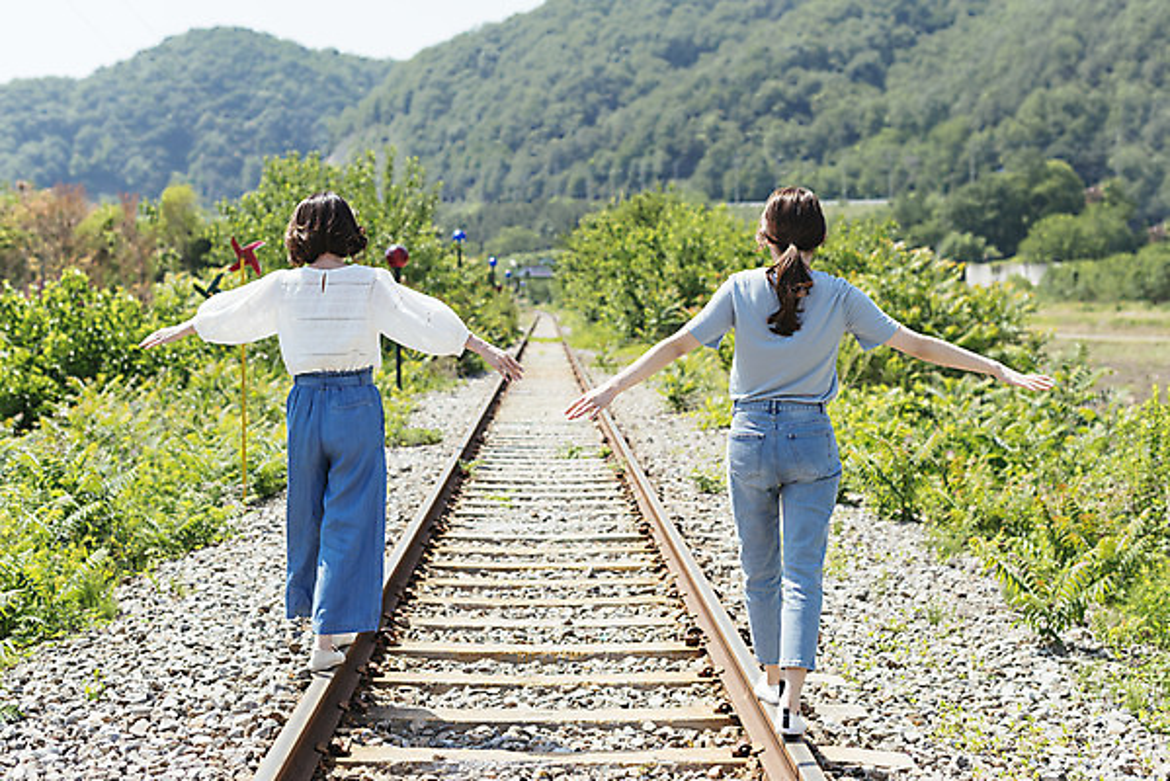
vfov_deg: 27.0
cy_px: 390
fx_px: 1626
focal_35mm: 50
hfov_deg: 39.6
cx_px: 585
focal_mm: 50
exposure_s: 1/1250
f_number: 3.2
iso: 100
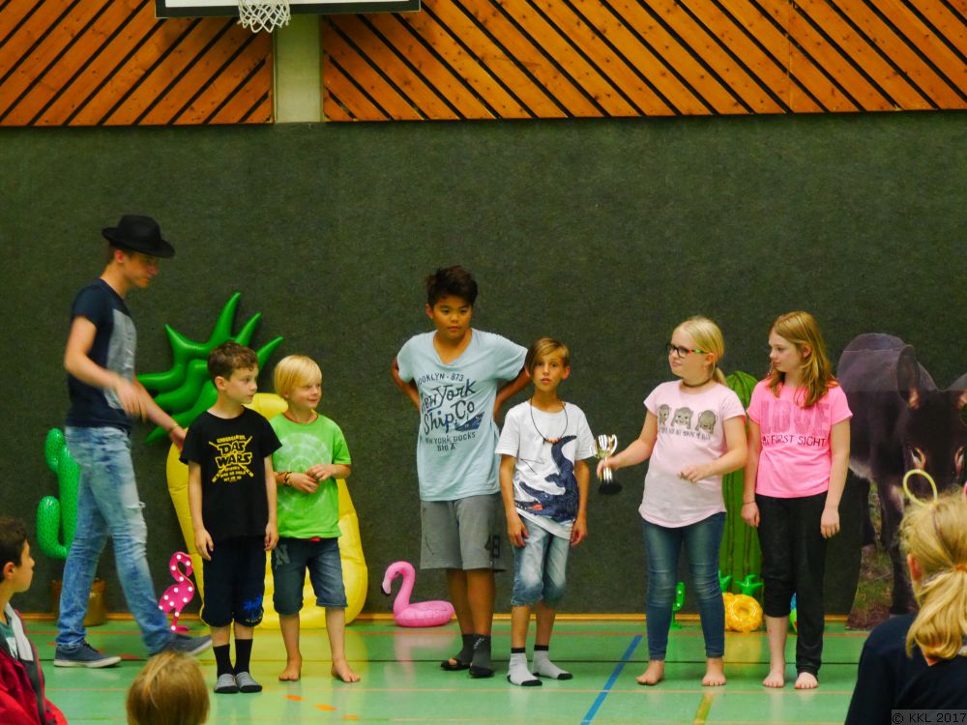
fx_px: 2570
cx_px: 484
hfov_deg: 21.3
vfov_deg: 16.1
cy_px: 362
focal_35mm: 92
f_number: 4.9
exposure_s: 1/50
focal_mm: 46
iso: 3200
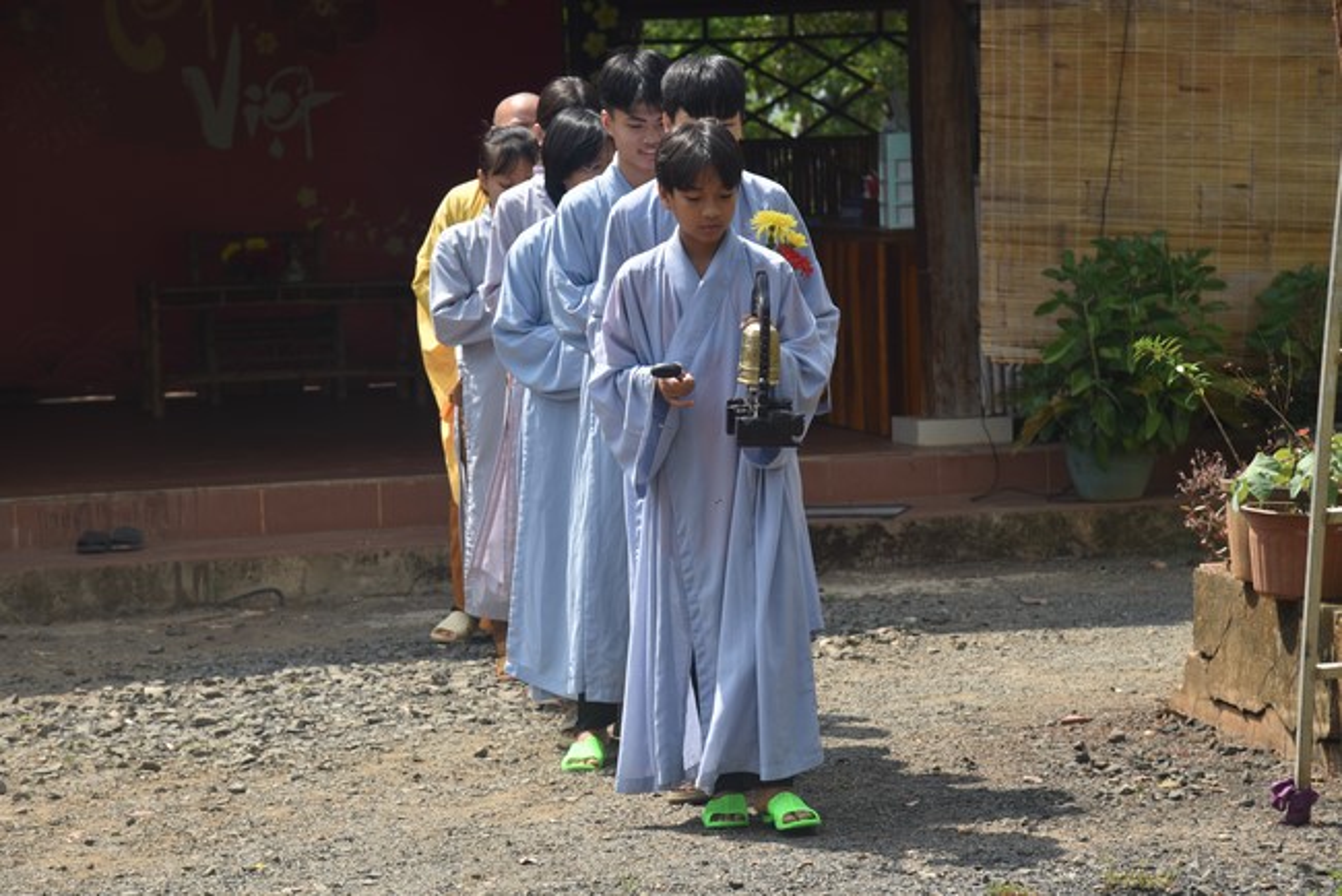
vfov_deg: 11.4
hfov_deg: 17.1
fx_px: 4475
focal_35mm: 120
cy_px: 448
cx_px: 671
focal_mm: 120
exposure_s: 1/250
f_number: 8
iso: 200
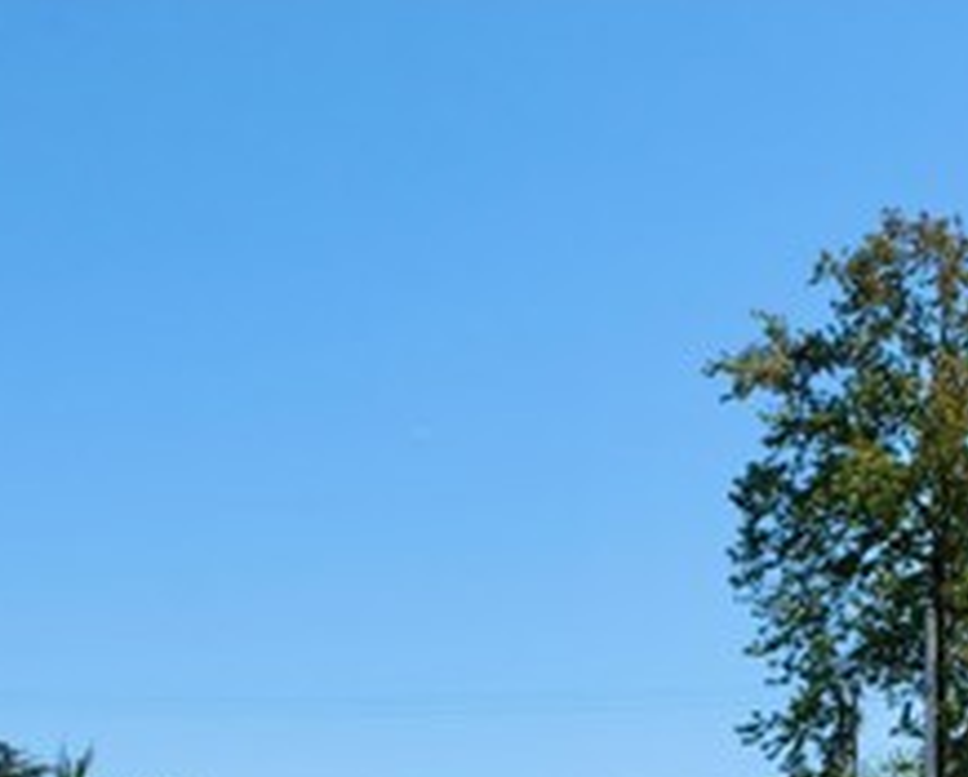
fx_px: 1893
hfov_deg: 28.6
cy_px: 899
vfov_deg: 21.7
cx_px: 608
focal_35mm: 66
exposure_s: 1/350
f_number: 10
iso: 400
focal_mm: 16
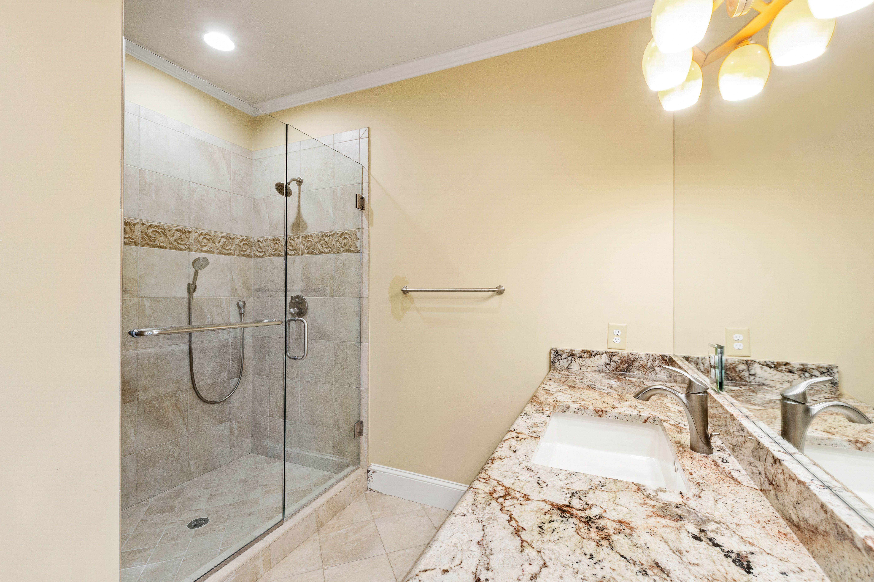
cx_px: 437
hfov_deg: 100.4
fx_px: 364
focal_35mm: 15
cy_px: 291
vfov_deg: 77.3
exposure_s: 1/2
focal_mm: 10
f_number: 8
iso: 100
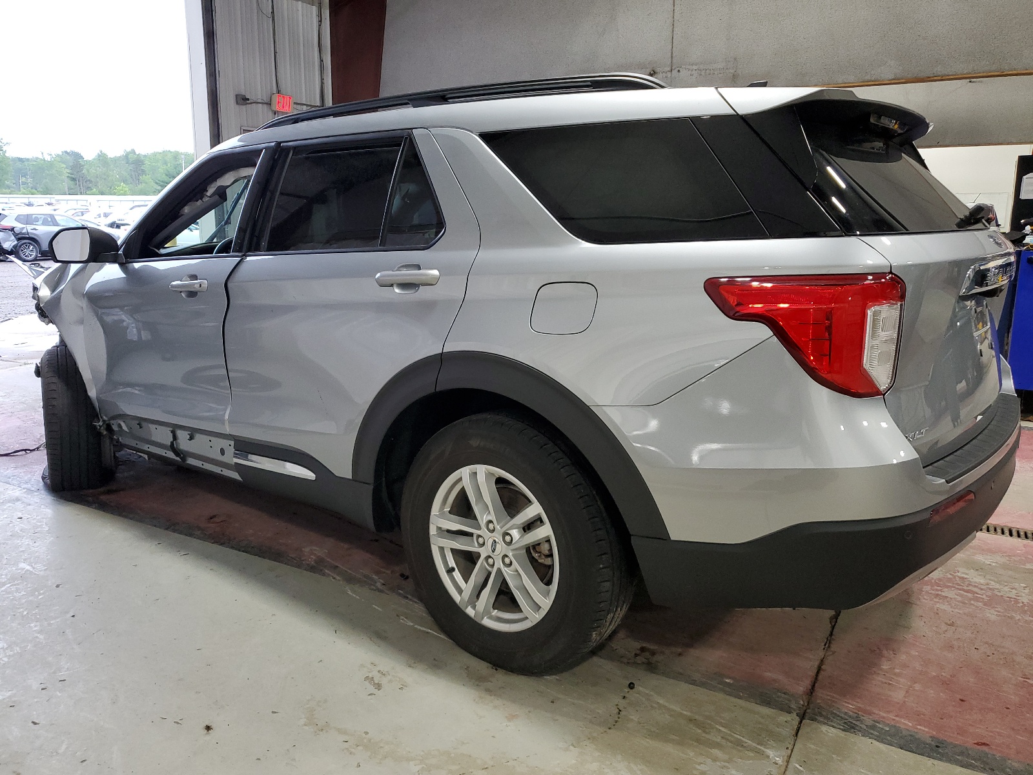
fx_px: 776
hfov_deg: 67.3
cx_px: 516
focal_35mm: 26
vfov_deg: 53.1
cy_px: 388
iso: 107
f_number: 1.5
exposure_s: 1/60.2
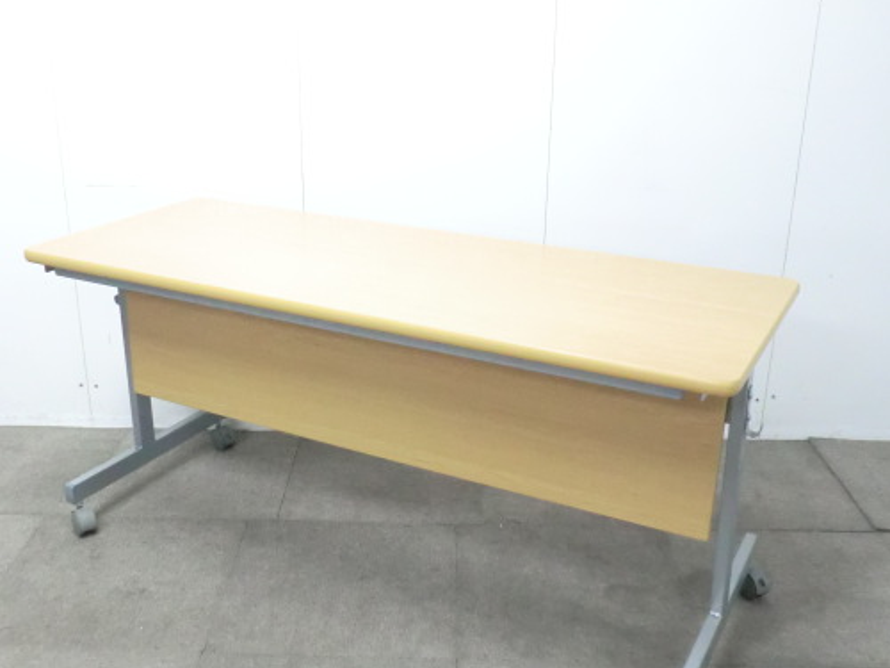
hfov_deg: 45.7
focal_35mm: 41
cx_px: 399
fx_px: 1054
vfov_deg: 35.1
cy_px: 344
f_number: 3.5
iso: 800
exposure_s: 1/40
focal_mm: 5.8
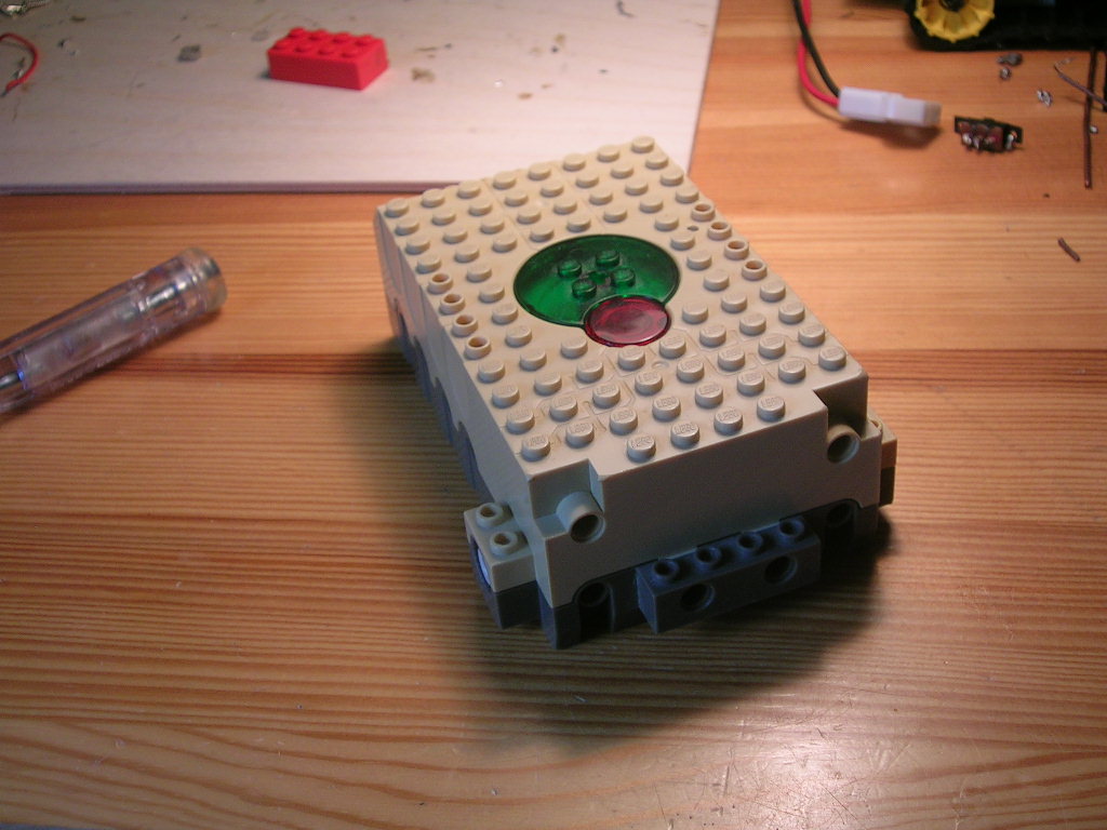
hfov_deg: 36.2
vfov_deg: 27.5
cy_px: 415
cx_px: 554
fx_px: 1695
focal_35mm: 53
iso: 50
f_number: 3.2
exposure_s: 1/100
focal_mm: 8
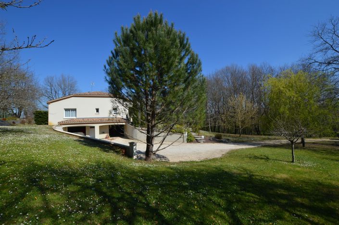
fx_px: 141
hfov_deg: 100.5
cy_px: 112
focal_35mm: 15
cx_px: 170
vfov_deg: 77.2
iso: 100
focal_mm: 10
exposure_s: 1/250
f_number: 8
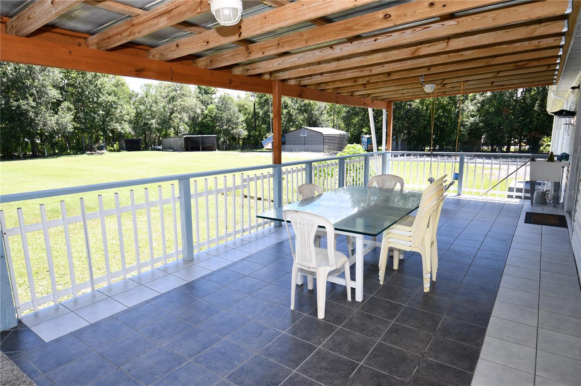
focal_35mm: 21
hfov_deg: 81.3
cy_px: 193
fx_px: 339
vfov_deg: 59.4
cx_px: 290
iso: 140
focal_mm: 14
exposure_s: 1/250
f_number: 4
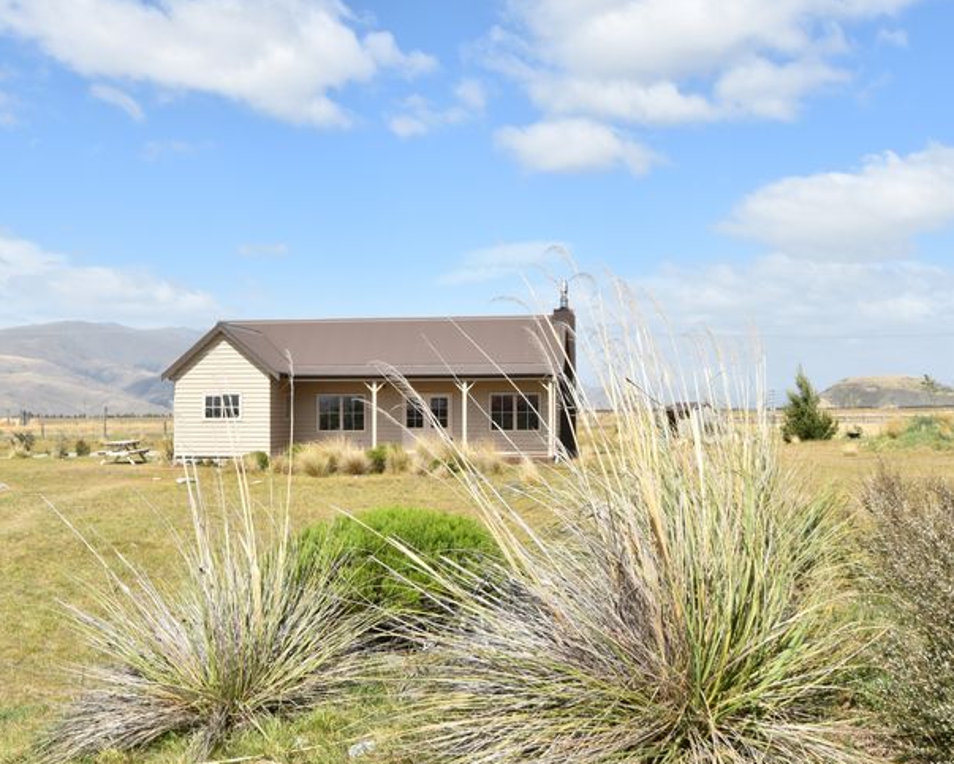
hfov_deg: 42.6
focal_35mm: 43
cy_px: 402
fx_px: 1215
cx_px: 377
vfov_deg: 34.9
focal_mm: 24
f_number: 10
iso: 200
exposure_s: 1/400
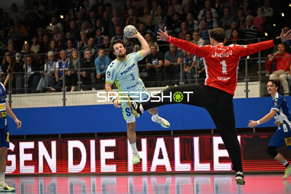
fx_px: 930
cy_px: 97
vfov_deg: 11.9
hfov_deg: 17.8
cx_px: 146
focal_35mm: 115
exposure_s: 1/1000
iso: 2000
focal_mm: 115
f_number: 2.8
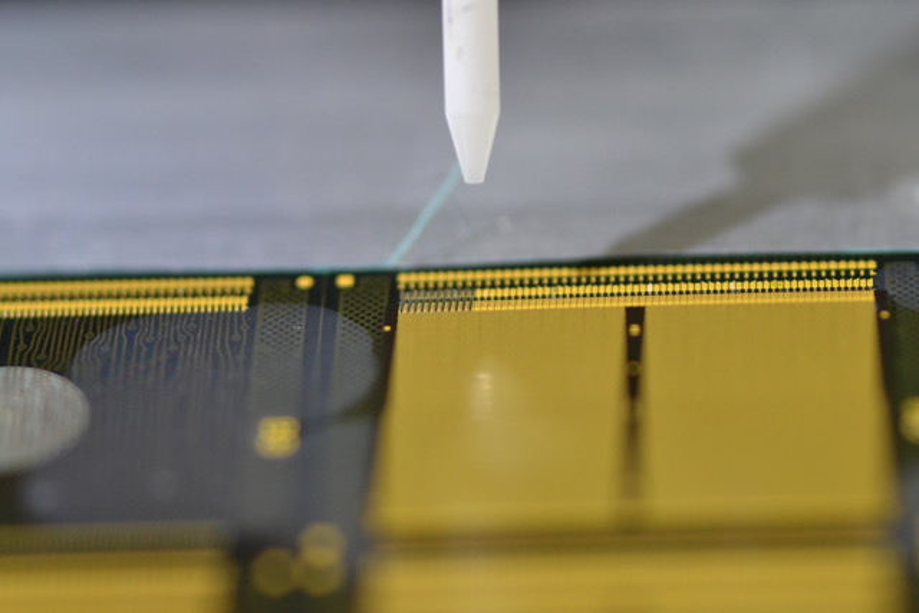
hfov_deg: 13.0
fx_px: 4021
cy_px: 306
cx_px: 460
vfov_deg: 8.7
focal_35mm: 158
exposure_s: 1/640
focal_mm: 105
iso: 800
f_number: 6.3
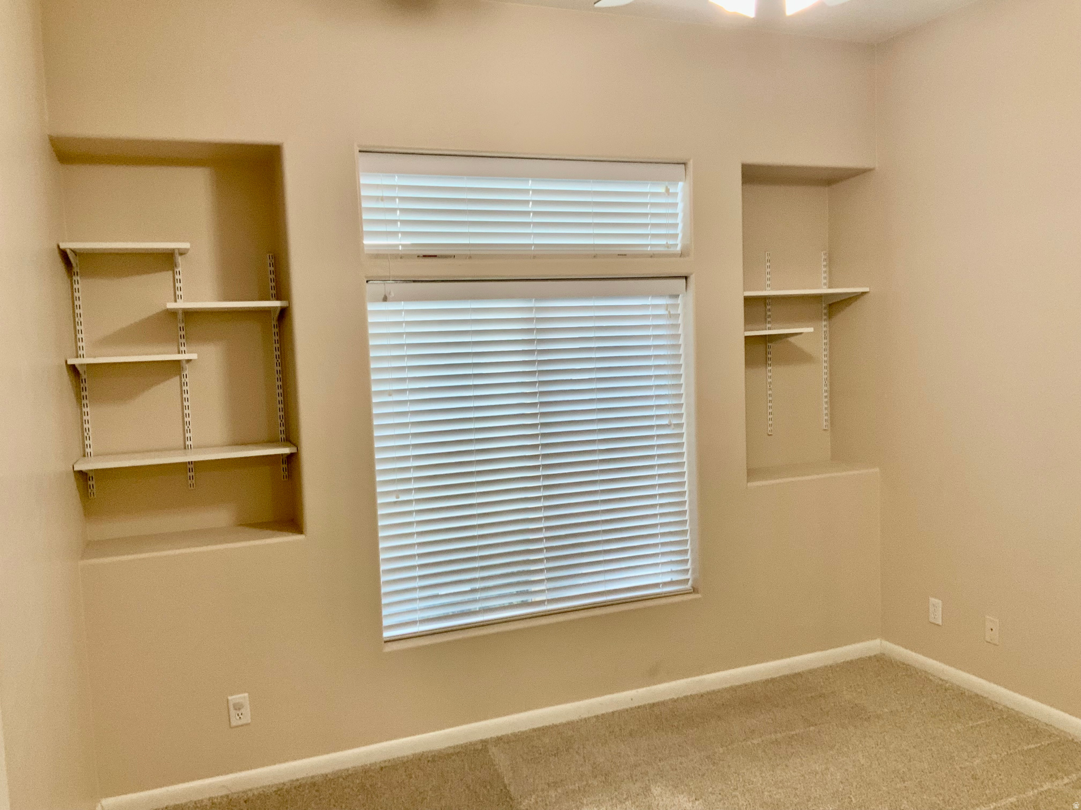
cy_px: 405
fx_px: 906
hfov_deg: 61.7
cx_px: 540
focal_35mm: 29
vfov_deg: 48.2
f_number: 1.8
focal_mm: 3
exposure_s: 1/60
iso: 64
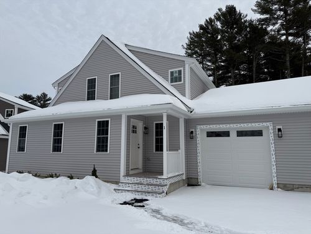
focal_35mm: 24
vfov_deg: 56.8
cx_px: 156
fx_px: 216
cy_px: 117
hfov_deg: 71.6
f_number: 1.78
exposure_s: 1/7353
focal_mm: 6.76
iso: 80
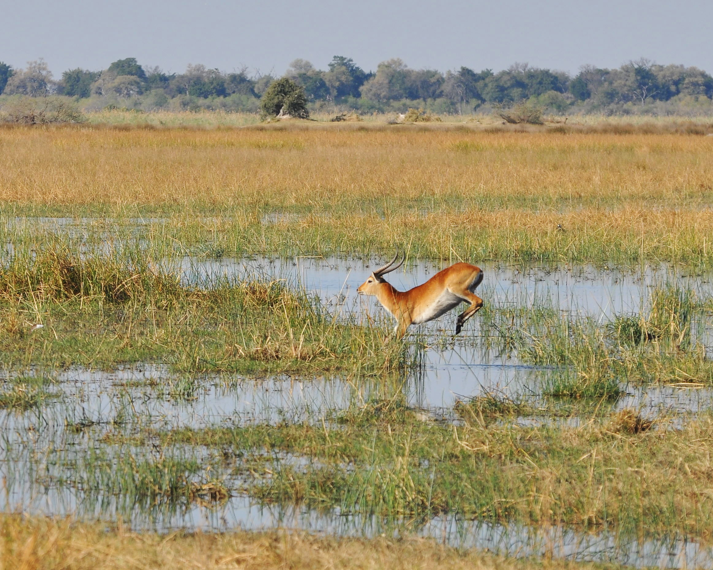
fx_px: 10105
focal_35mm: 479
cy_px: 304
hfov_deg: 4.0
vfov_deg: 3.2
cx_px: 226
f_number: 6.3
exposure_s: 1/1000
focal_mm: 185
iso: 200
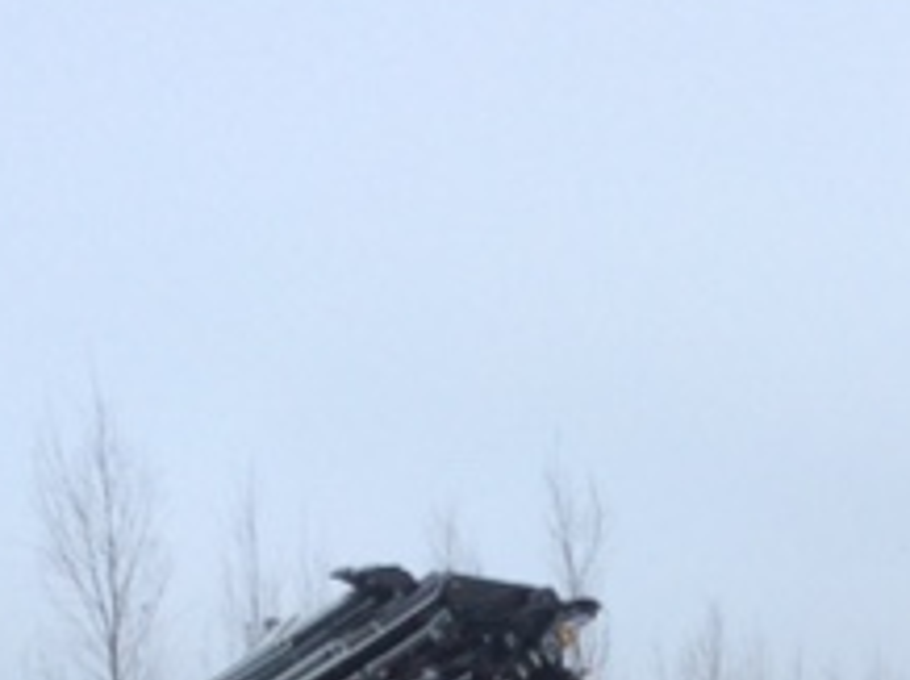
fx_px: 2468
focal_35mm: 94
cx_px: 814
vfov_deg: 15.2
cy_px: 809
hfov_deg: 20.5
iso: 50
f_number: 2.4
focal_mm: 3.3
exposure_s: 1/60
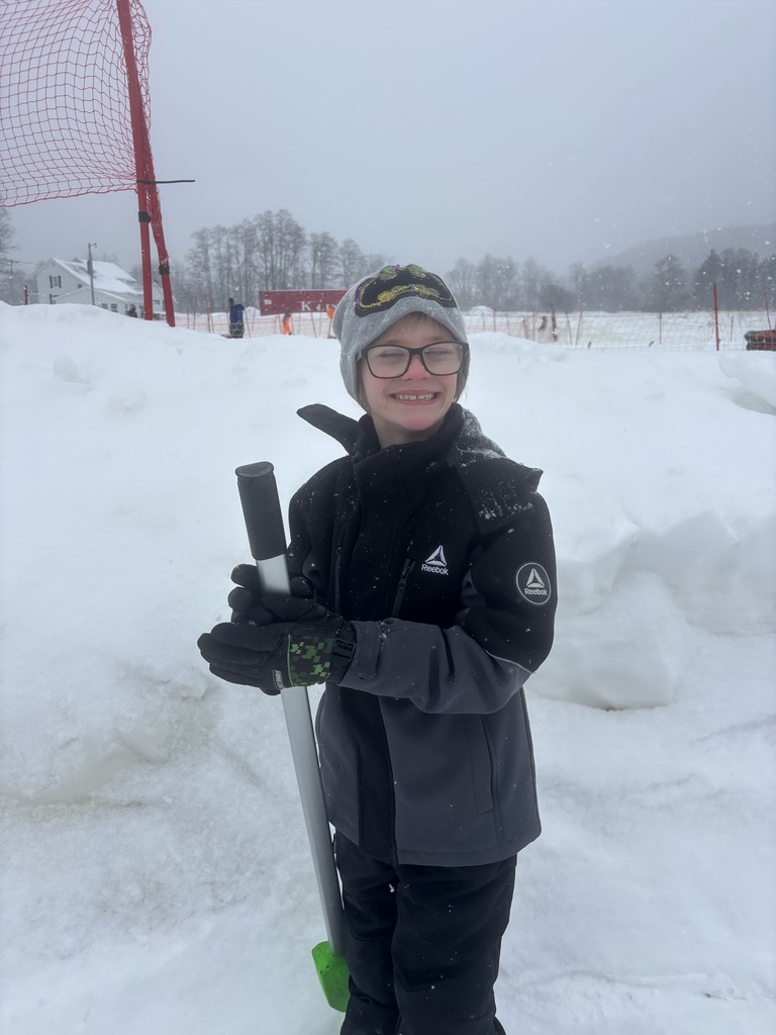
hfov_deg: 53.1
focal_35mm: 26
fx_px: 777
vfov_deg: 67.3
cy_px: 518
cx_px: 388
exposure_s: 1/3413
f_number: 1.6
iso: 50
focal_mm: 5.96
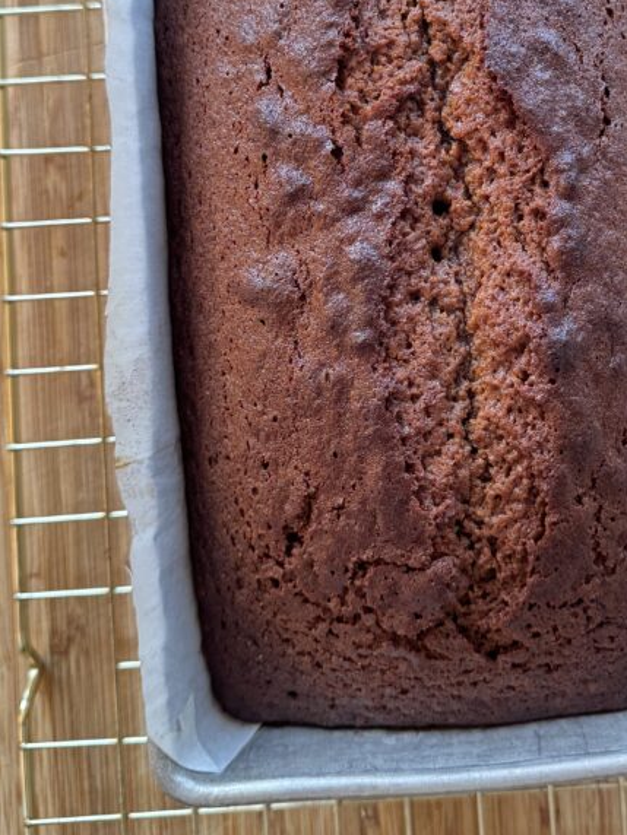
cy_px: 231
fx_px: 1038
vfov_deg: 42.8
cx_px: 443
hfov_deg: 33.2
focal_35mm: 43
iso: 400
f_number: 1.78
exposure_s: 1/60
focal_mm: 6.76
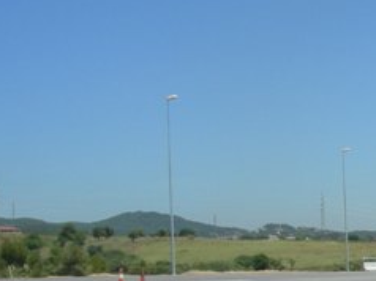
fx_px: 1053
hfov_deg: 18.9
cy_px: 272
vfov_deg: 15.0
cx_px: 472
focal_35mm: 97
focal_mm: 7.5
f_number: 6.8
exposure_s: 1/311
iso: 64
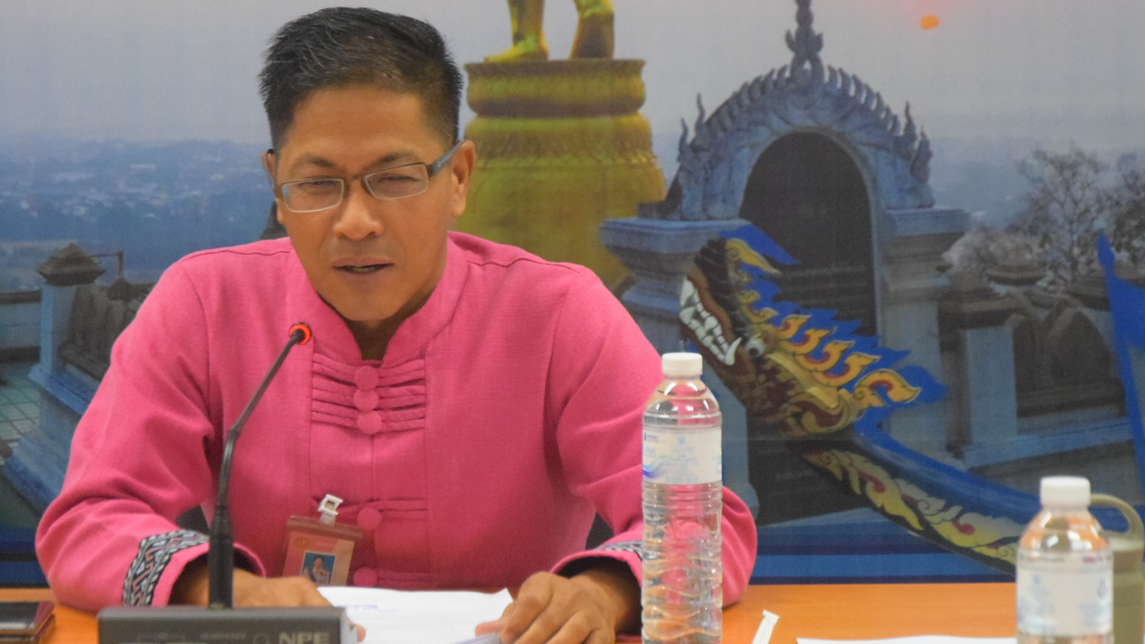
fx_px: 5669
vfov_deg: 6.5
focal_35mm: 187
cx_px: 435
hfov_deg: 11.5
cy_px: 224
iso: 5000
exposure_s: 1/160
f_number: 5.6
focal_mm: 85
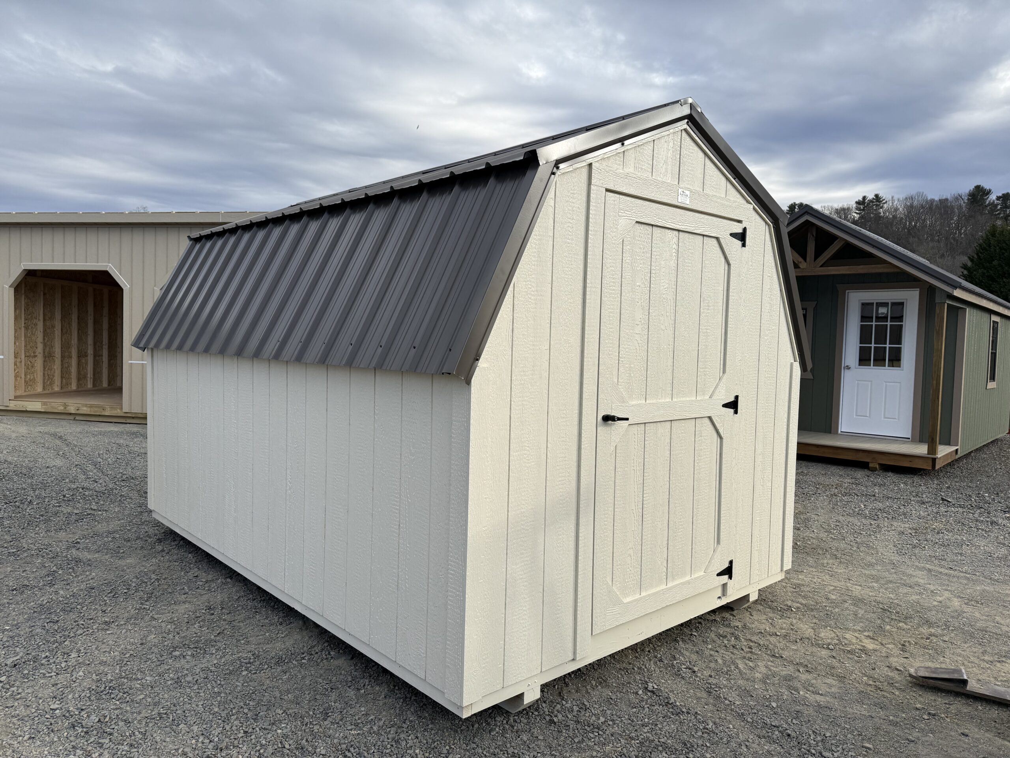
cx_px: 505
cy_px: 379
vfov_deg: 56.8
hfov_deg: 71.6
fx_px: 700
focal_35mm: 24
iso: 80
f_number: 1.78
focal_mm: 6.76
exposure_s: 1/3021
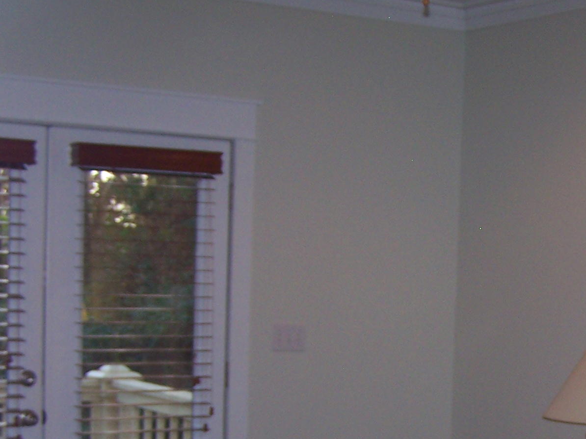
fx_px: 1388
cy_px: 431
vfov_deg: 17.6
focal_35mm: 82
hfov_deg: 23.1
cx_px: 554
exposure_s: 1/60
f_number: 2.8
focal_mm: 6.3
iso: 100
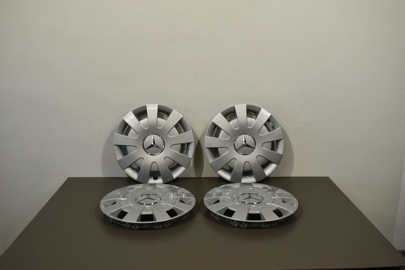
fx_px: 388
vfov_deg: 38.4
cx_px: 202
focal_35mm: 34
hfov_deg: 55.1
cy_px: 135
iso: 360
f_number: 5.6
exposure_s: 1/125
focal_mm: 23
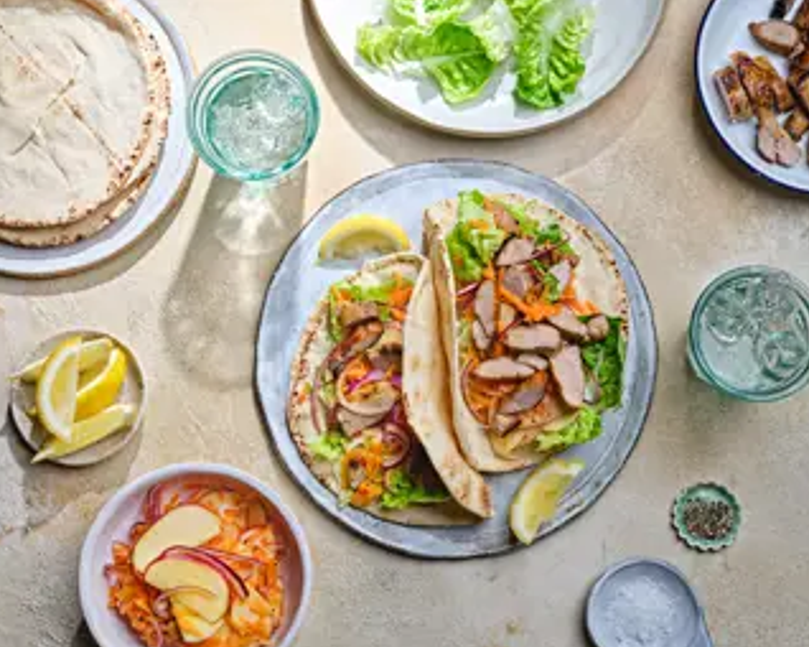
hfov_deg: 35.4
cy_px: 325
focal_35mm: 53
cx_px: 413
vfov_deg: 28.6
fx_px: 1268
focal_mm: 63
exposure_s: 1/80
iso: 640
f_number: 7.1
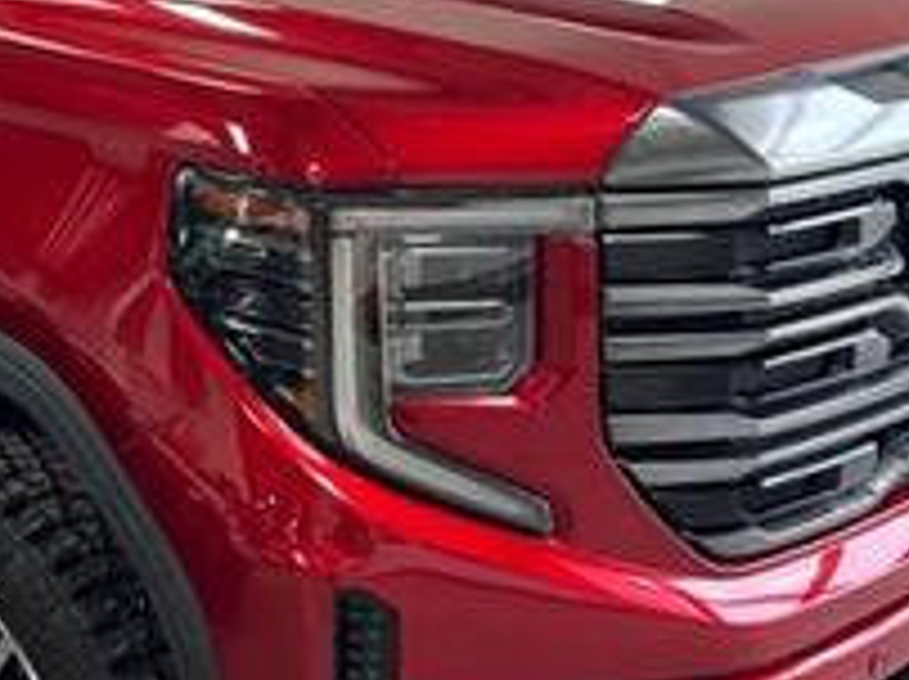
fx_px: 1574
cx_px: 243
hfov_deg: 31.7
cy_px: 275
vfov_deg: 24.3
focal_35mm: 60
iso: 160
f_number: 1.78
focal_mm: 6.76
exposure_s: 1/60
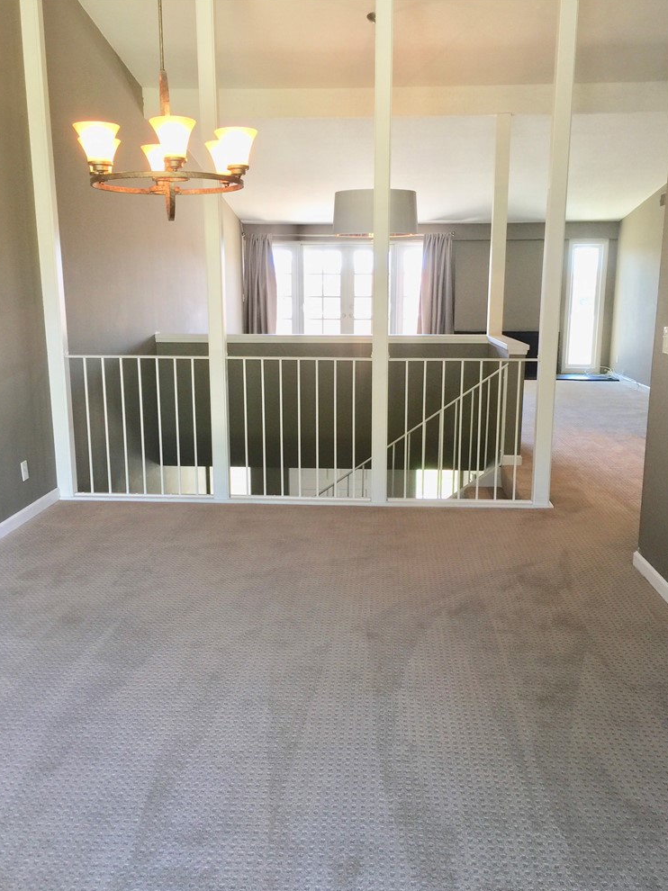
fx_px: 772
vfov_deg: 60.0
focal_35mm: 30
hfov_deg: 46.8
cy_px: 456
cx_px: 335
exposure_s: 1/33
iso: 32
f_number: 2.2
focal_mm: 4.15
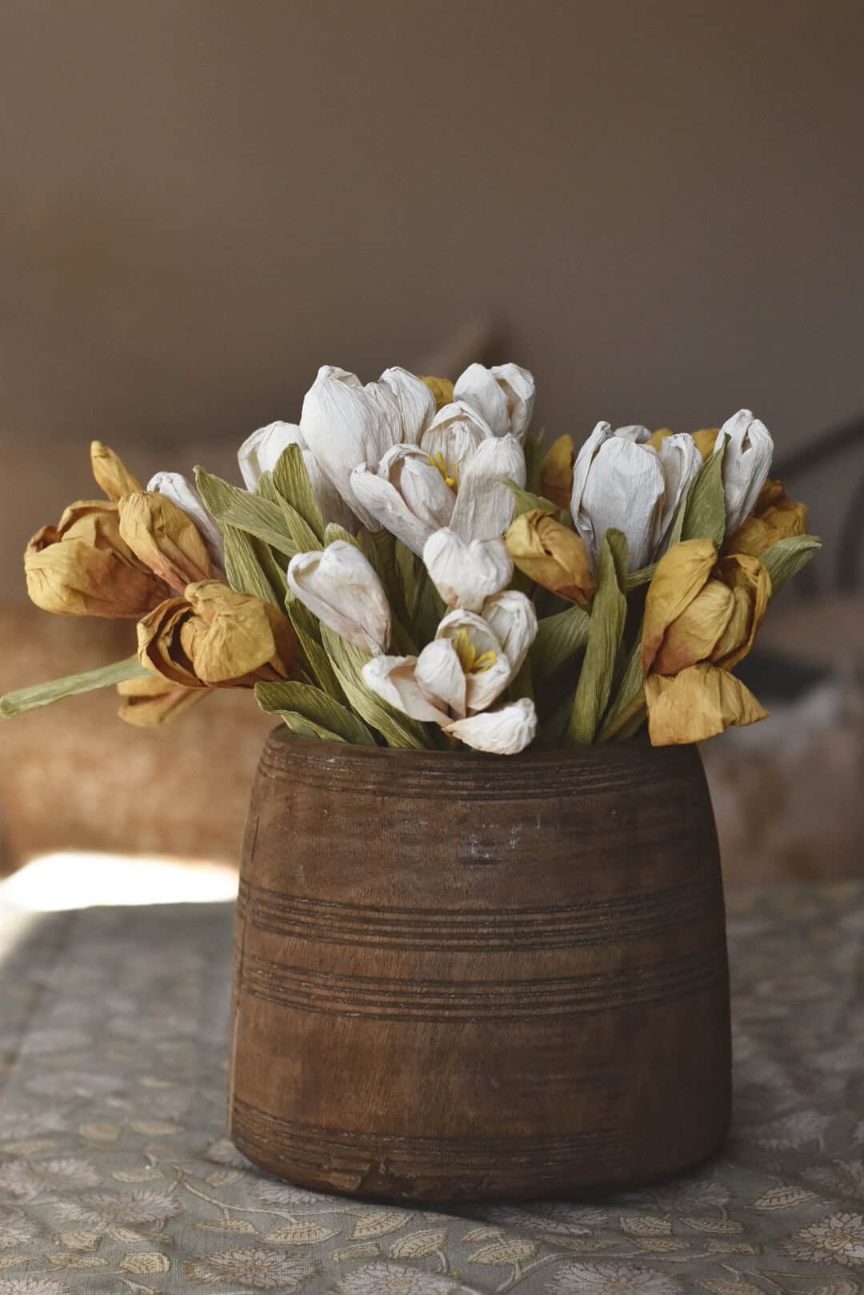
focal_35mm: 75
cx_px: 432
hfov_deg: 18.2
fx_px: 2700
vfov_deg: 27.0
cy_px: 648
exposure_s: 1/1500
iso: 1000
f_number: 3.3
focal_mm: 50
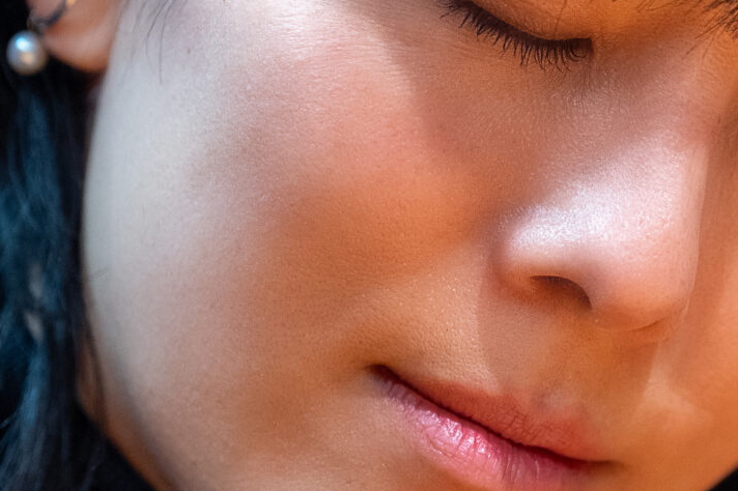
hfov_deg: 3.7
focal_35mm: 562
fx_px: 11515
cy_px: 209
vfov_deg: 2.4
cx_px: 414
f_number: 2.8
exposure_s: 1/200
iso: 2500
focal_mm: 200
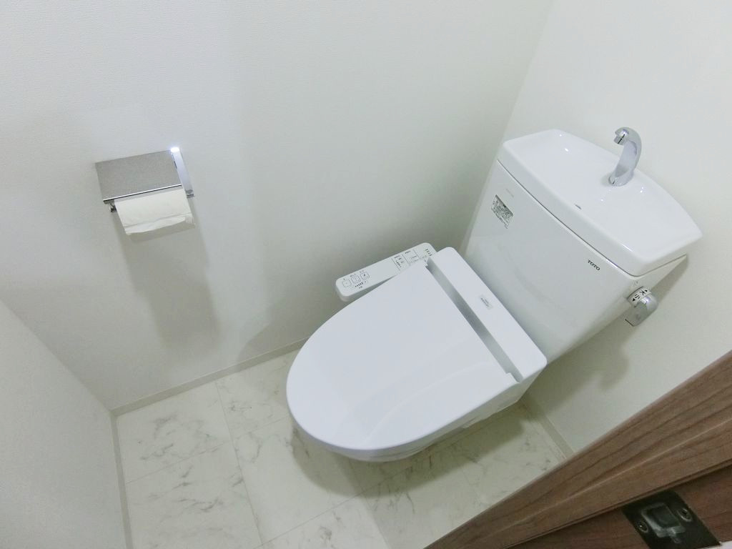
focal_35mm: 19
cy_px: 274
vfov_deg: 68.7
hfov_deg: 84.7
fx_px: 402
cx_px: 366
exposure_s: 1/100
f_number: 2.7
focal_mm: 4.06
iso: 400
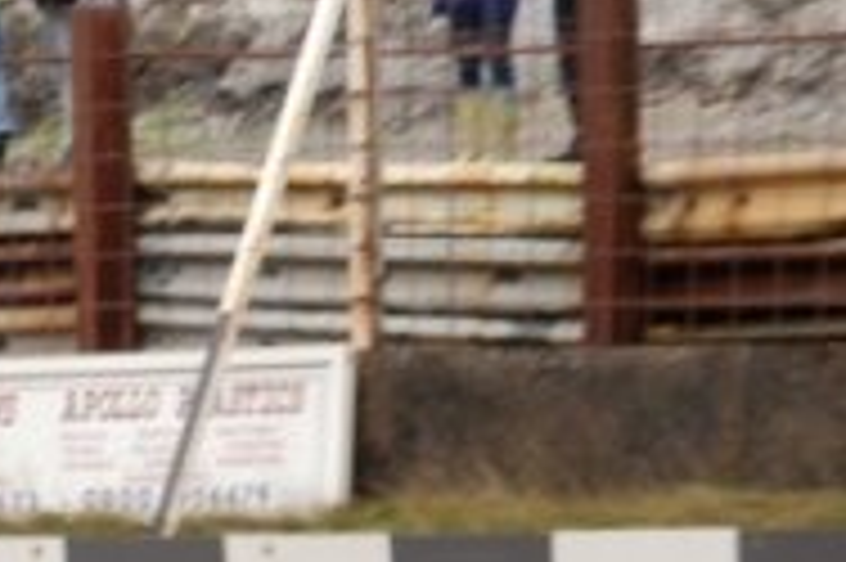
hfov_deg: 5.1
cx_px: -432
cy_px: 859
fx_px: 9345
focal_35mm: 398
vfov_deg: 3.4
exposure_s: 1/400
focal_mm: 78
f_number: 5.6
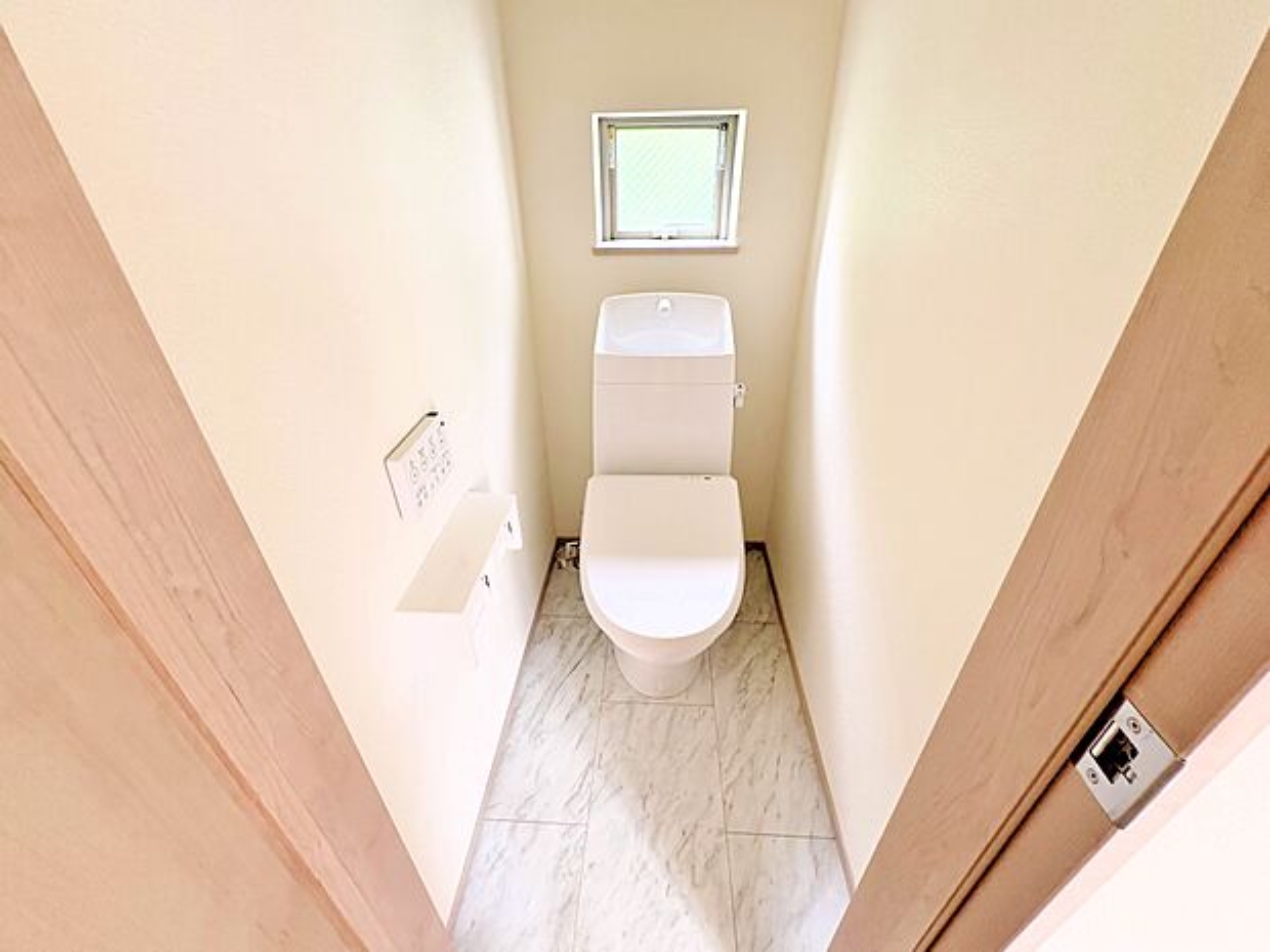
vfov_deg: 85.7
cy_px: 476
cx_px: 635
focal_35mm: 14
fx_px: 514
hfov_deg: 102.1
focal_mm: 2.22
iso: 320
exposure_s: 1/60
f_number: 2.2
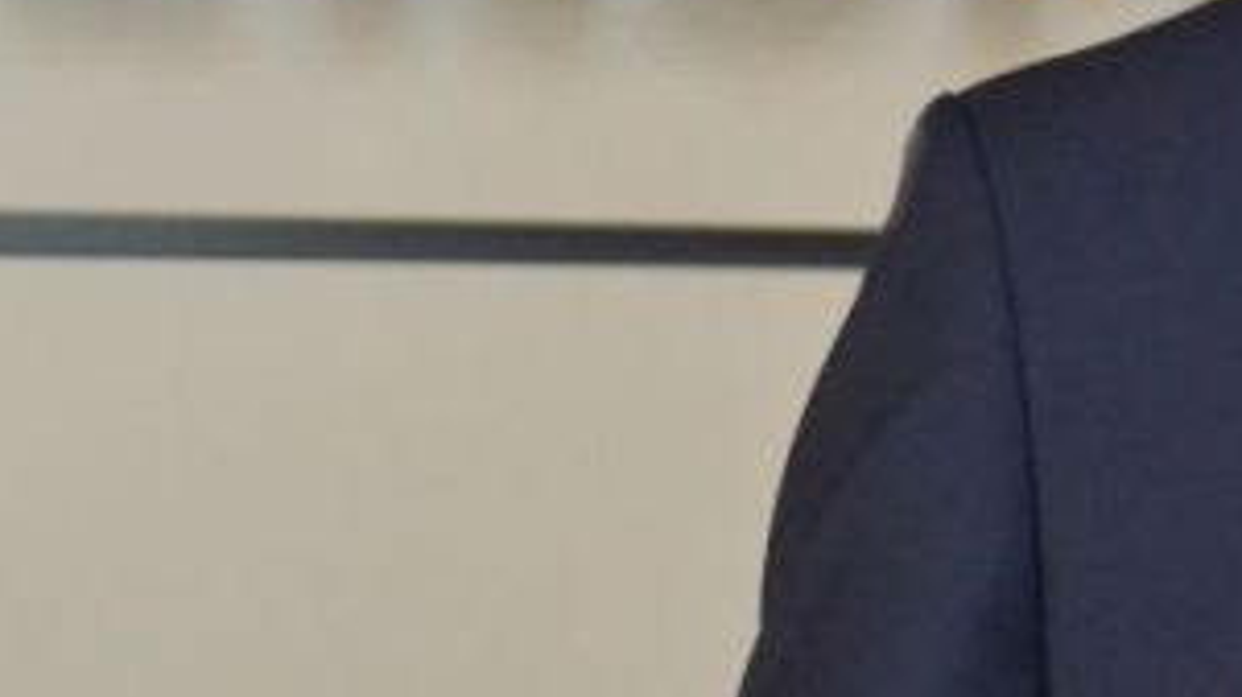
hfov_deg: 10.3
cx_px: 1490
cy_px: 54
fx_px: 6814
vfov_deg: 5.8
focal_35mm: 207
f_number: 4.5
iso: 3200
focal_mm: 44
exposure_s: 1/60
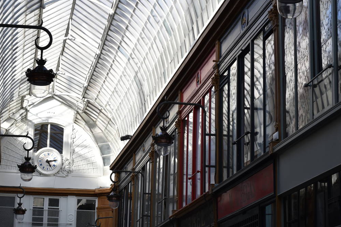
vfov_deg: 15.5
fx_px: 834
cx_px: 188
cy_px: 96
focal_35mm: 88
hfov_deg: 23.1
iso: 200
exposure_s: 1/160
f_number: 7.1
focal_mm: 50
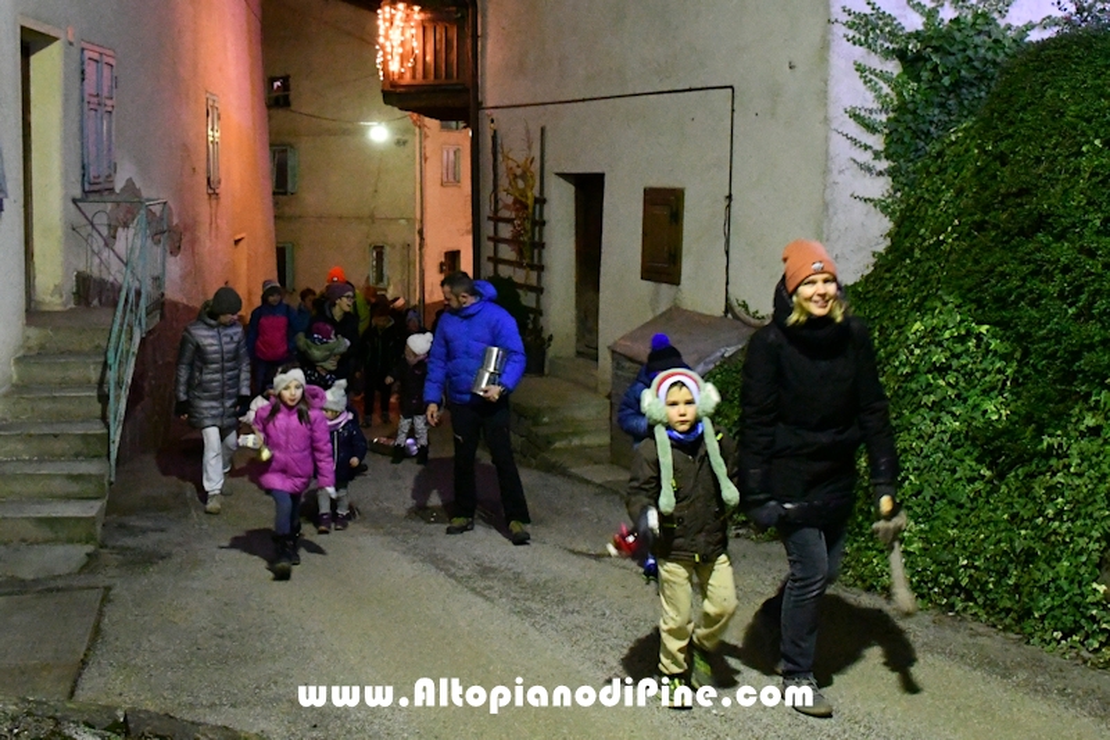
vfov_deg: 47.9
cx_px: 555
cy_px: 370
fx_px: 832
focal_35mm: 27
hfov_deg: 67.4
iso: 12800
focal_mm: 18
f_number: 3.5
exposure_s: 1/30
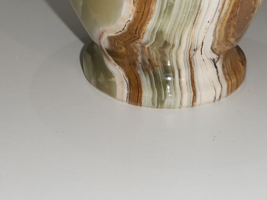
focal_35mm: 71
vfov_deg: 18.8
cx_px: 137
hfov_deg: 27.4
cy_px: -79
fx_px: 548
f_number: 1.8
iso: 20
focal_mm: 5.4
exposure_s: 1/188
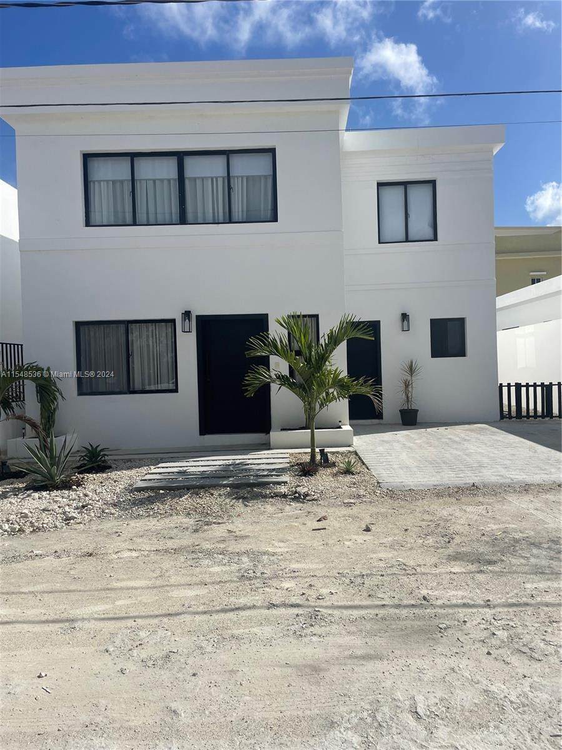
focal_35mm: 26
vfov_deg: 67.3
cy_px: 375
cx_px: 281
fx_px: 563
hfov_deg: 53.1
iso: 32
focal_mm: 4.2
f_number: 1.6
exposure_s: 1/8403
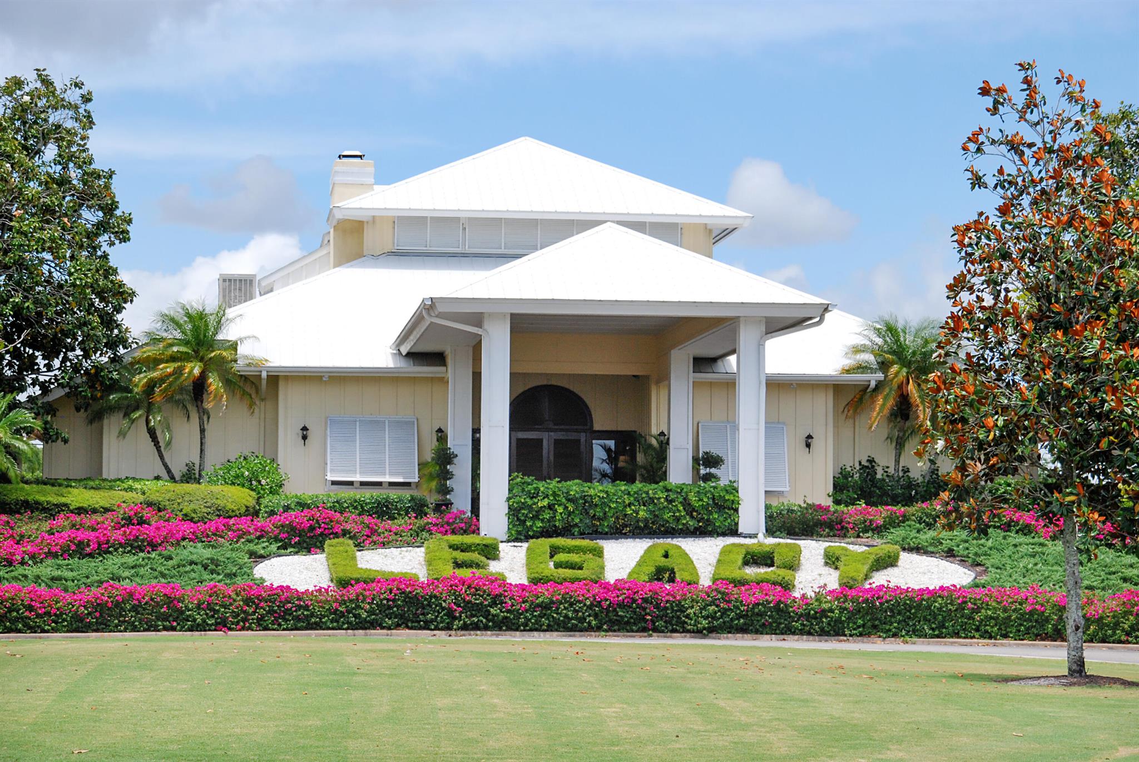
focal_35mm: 98
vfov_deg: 14.1
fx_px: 3088
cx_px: 570
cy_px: 381
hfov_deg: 20.9
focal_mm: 65
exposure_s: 1/500
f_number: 9
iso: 200
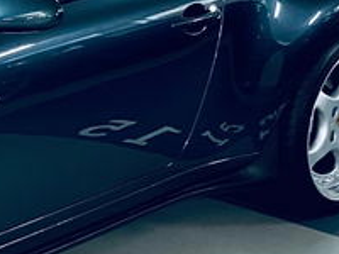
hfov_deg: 13.8
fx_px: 1302
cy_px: 68
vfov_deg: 11.1
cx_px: -198
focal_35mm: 133
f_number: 1.8
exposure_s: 1/50
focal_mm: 4.25
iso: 160
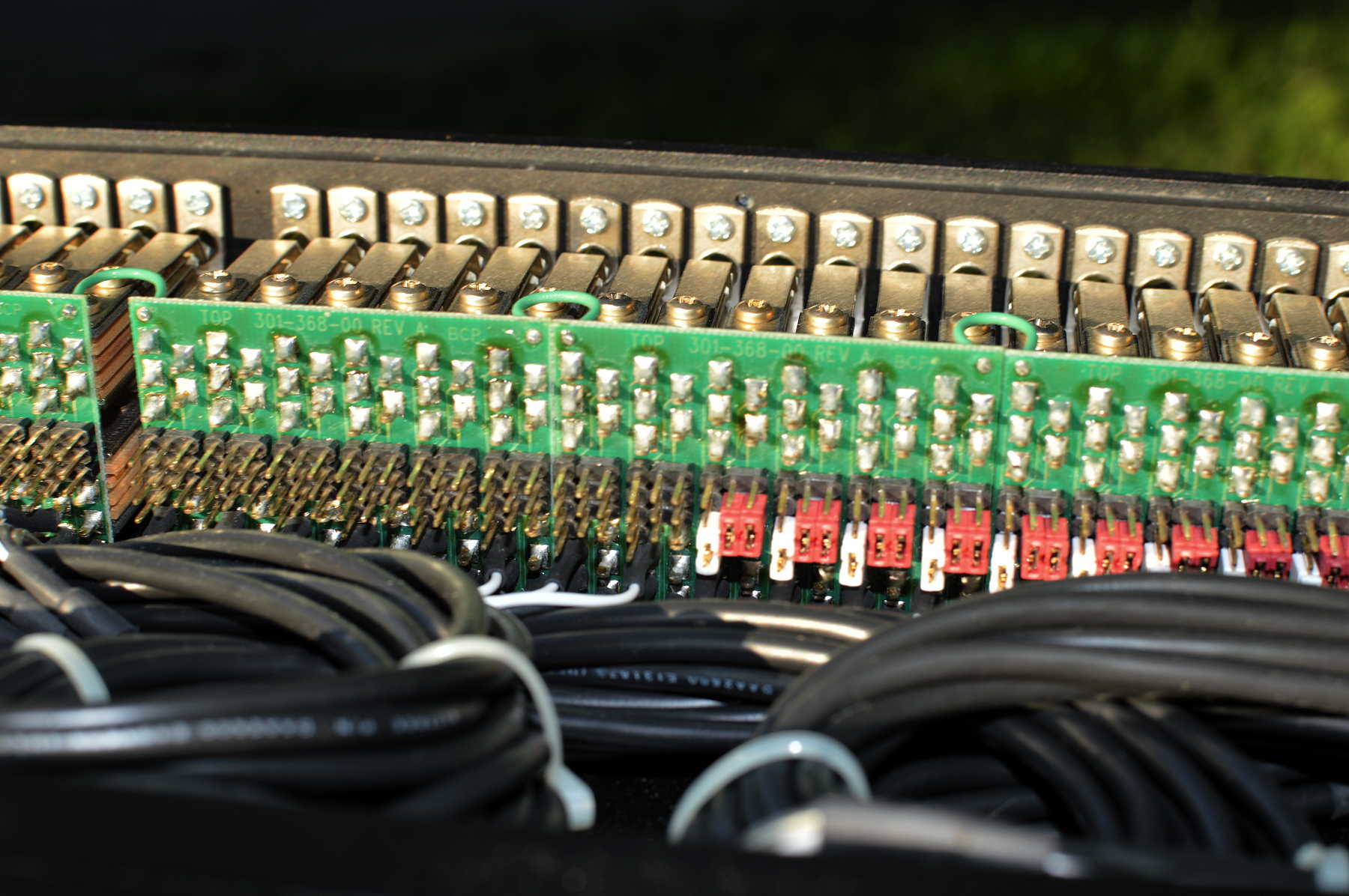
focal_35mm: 52
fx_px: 1965
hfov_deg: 37.9
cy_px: 448
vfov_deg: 25.7
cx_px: 674
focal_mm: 35
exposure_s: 1/60
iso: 100
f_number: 8
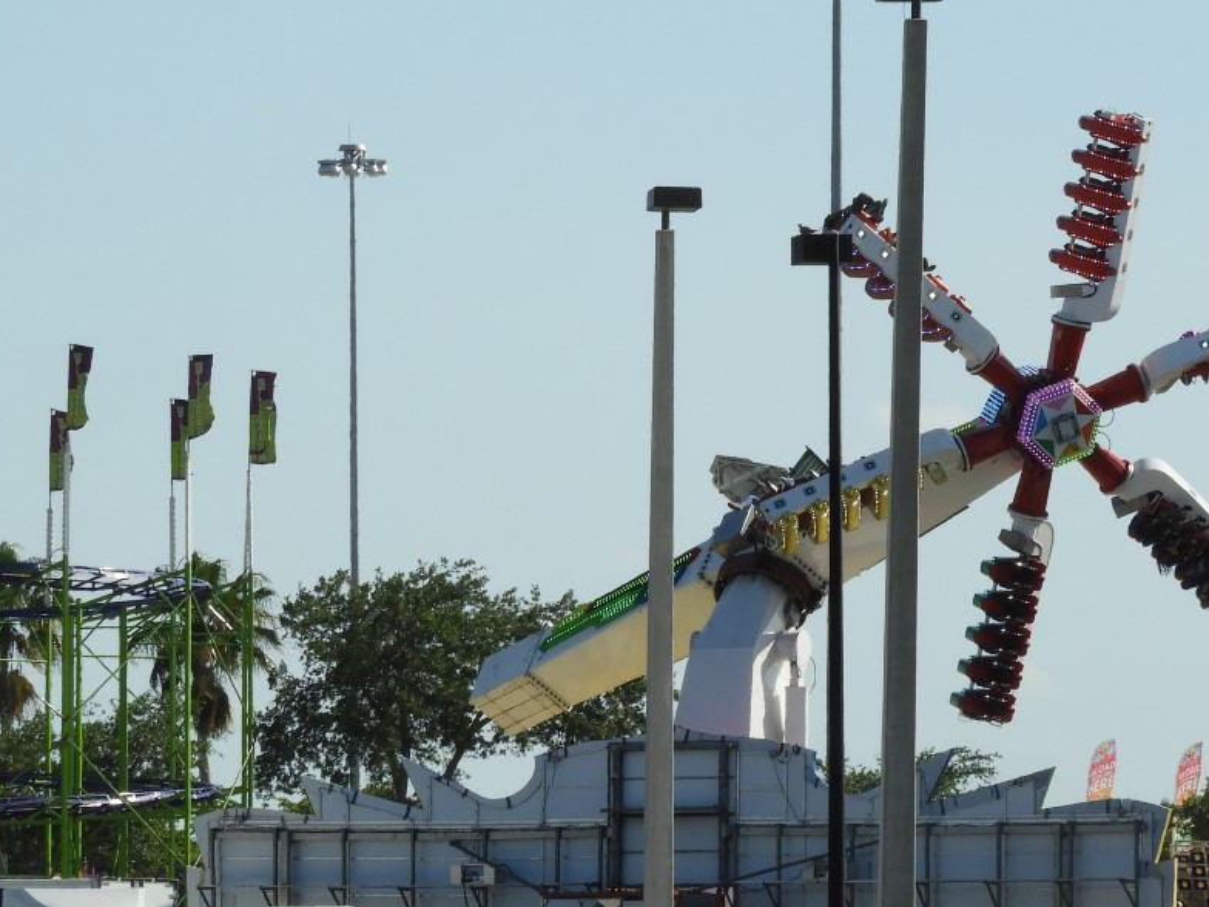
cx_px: 703
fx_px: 14110
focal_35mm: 404
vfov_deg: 3.7
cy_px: 313
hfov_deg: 4.9
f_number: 5.3
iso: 100
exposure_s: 1/800
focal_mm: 39.4
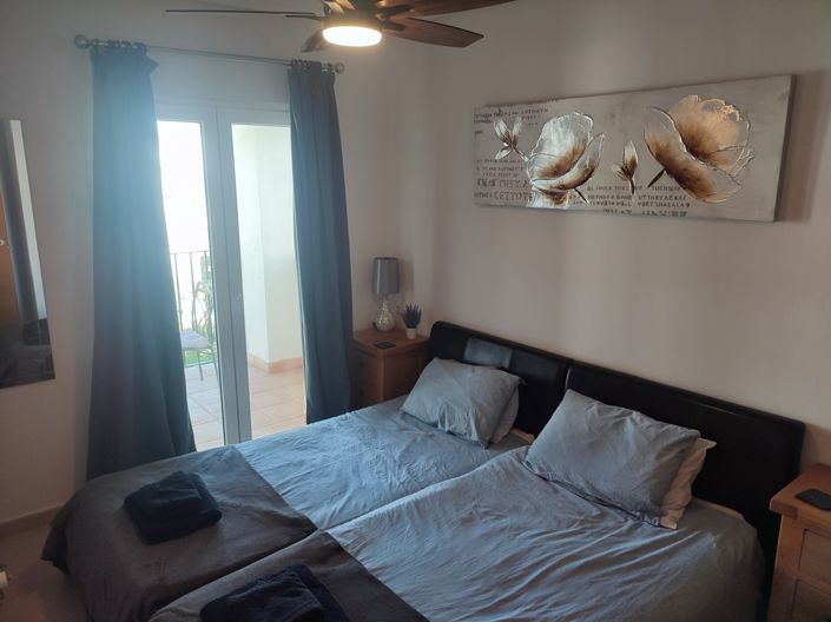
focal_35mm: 25
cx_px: 416
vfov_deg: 54.8
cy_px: 311
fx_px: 600
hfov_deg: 69.4
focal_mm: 6.04
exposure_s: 1/50
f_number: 1.9
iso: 56
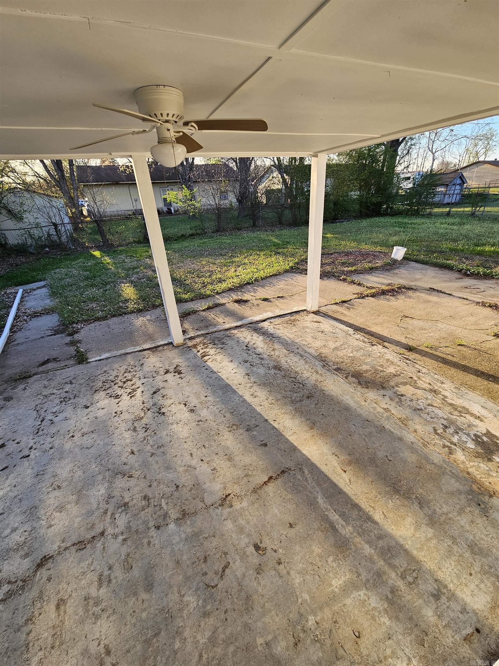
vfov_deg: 106.2
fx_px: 250
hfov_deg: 89.9
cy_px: 333
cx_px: 250
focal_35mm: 13
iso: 50
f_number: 2.2
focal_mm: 2.2
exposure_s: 1/210
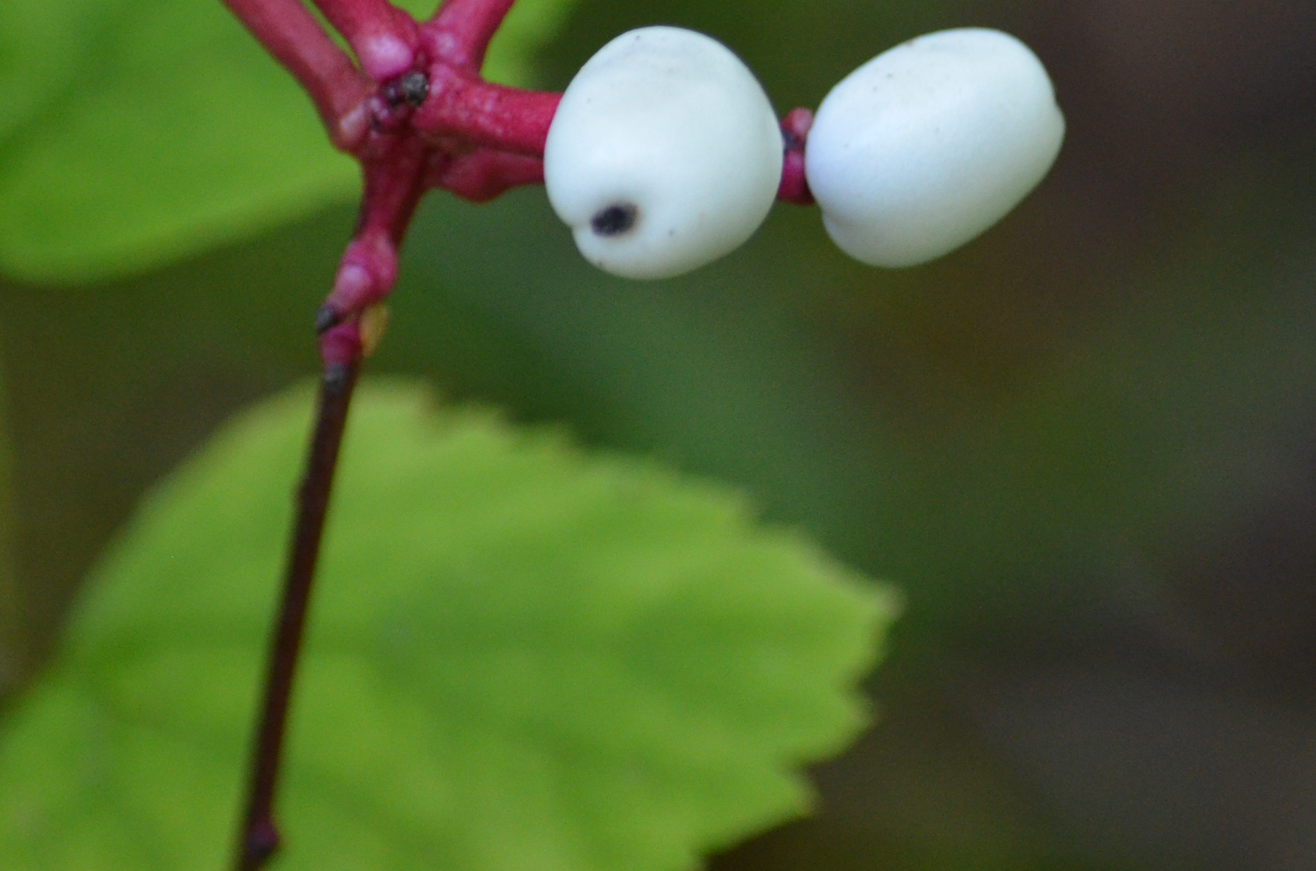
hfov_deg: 2.5
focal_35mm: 841
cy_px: 177
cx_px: 863
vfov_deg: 1.6
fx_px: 30679
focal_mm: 300
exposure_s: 1/160
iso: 1600
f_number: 5.6
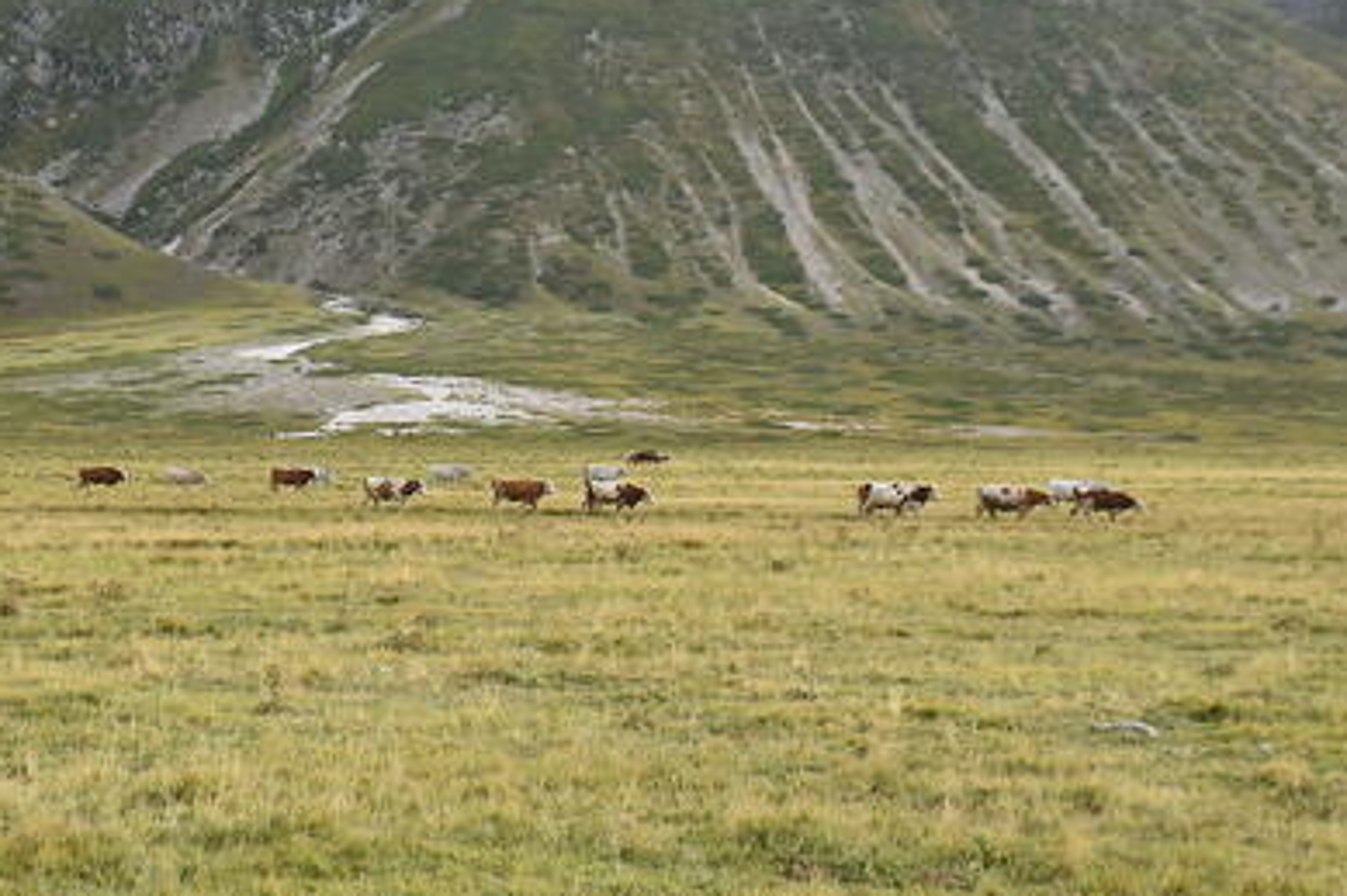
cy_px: 284
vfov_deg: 18.3
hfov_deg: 27.1
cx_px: 412
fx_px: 2768
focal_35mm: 74
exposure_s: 1/400
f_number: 10
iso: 400
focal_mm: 32
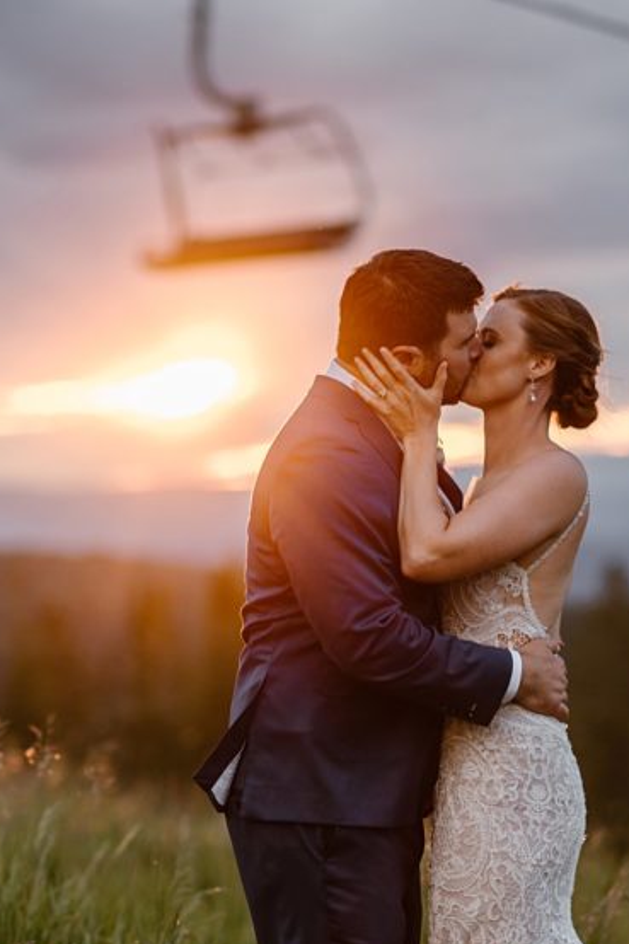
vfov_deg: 13.1
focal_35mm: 157
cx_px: 363
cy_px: 668
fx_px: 4117
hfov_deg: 8.7
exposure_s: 1/500
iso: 200
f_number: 1.8
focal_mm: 85
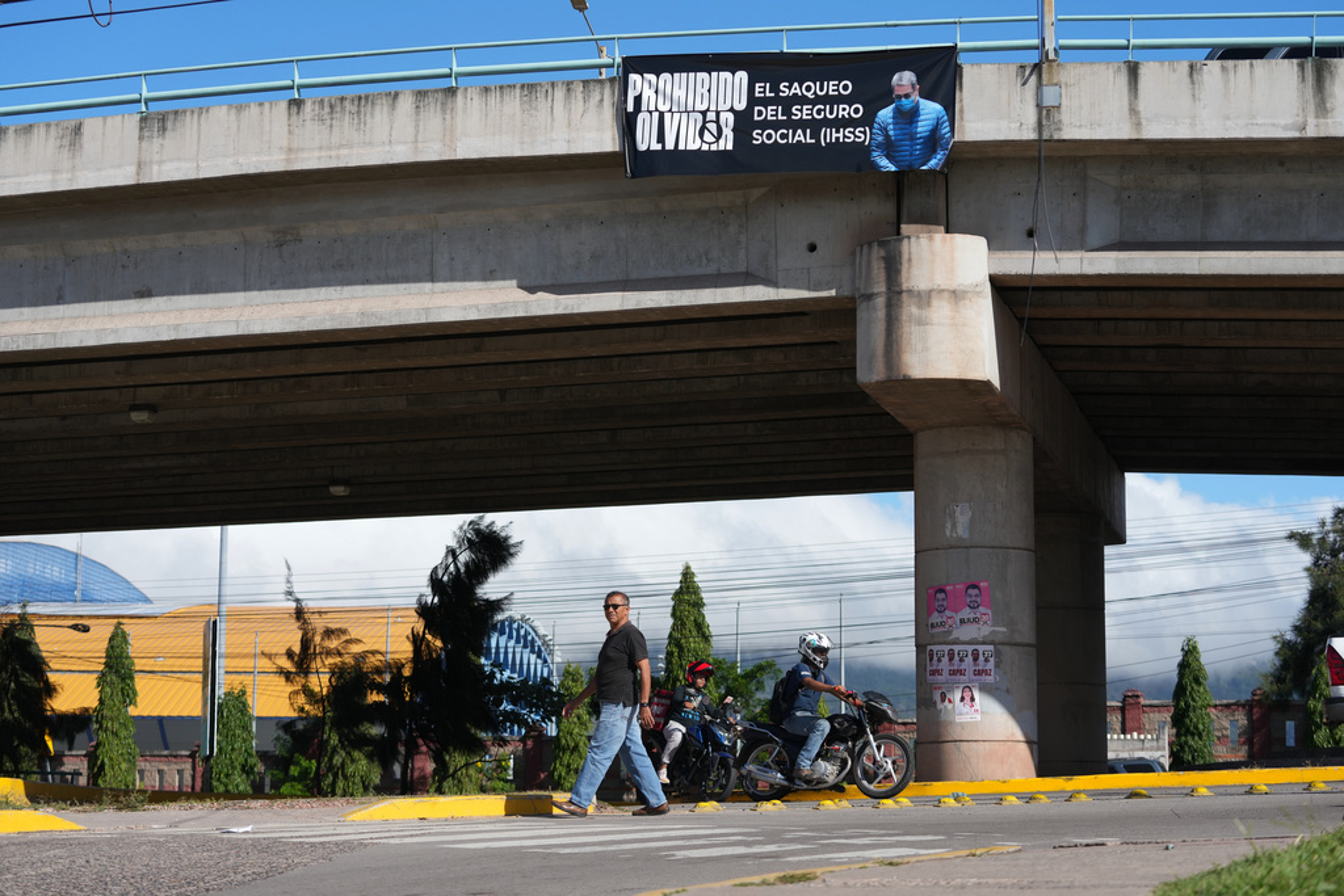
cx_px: 672
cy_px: 448
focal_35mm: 70
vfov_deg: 19.5
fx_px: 2614
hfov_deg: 28.8
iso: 400
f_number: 4
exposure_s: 1/4000
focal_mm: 70
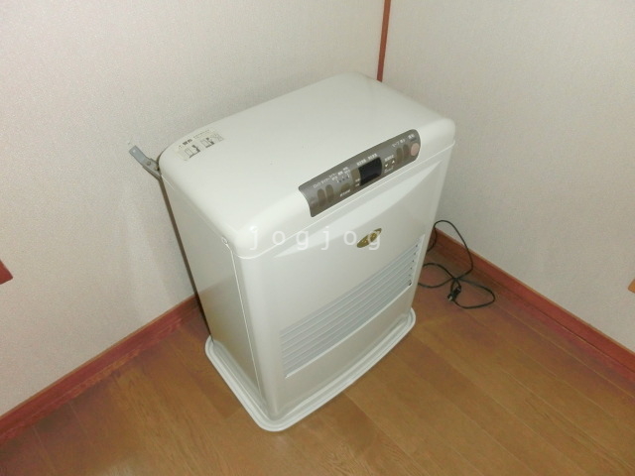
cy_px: 238
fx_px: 440
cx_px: 318
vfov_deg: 56.8
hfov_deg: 71.6
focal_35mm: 24
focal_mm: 4.24
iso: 400
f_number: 3
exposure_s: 1/50
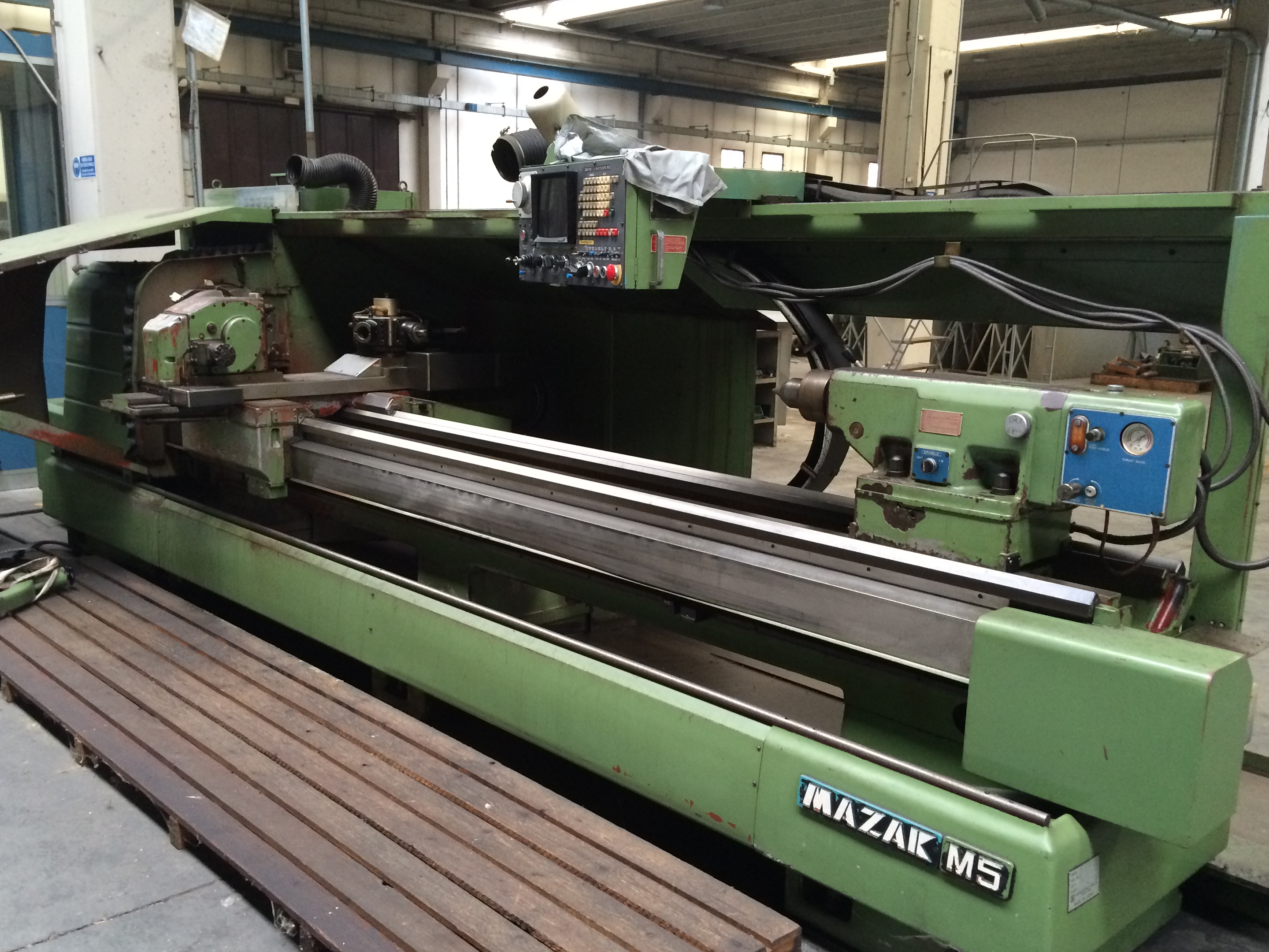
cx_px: 577
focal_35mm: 34
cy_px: 524
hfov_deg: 53.9
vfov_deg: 41.7
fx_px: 1246
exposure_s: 1/30
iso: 200
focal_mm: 4.12
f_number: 2.2
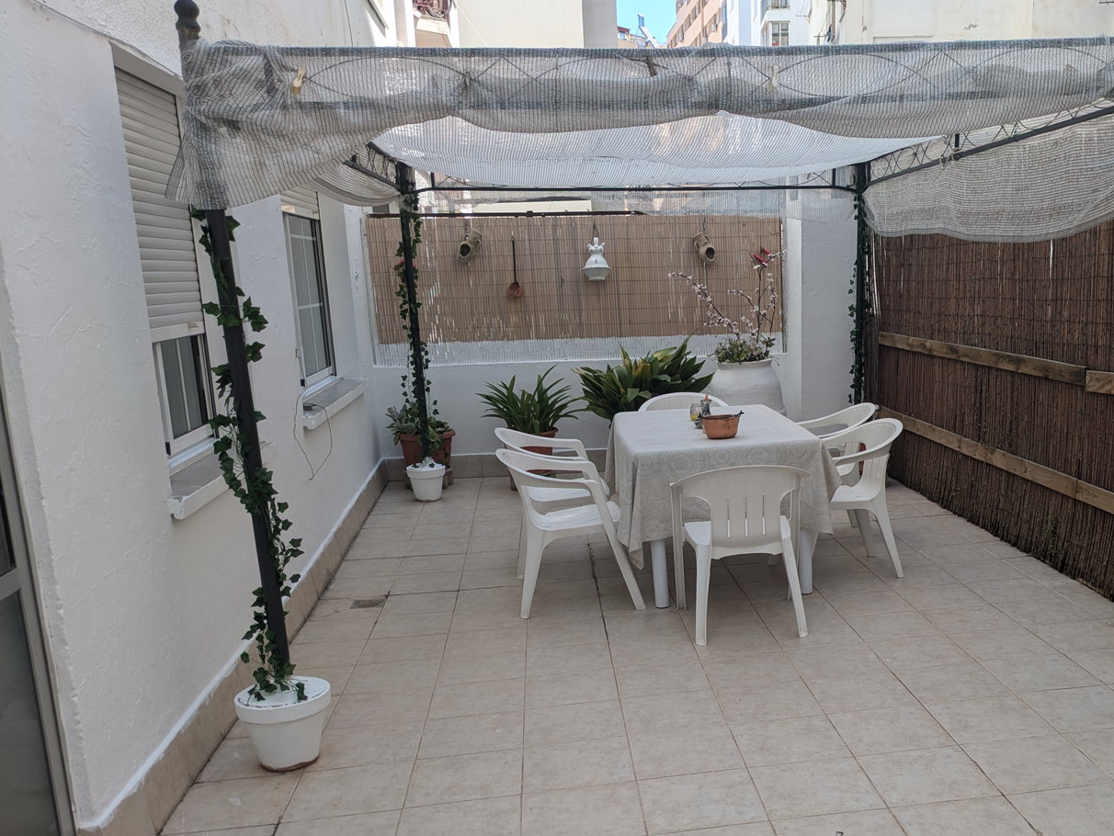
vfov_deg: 42.6
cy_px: 533
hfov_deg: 54.3
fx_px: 1062
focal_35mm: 33
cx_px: 733
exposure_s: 1/856
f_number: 1.89
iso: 57
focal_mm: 5.43
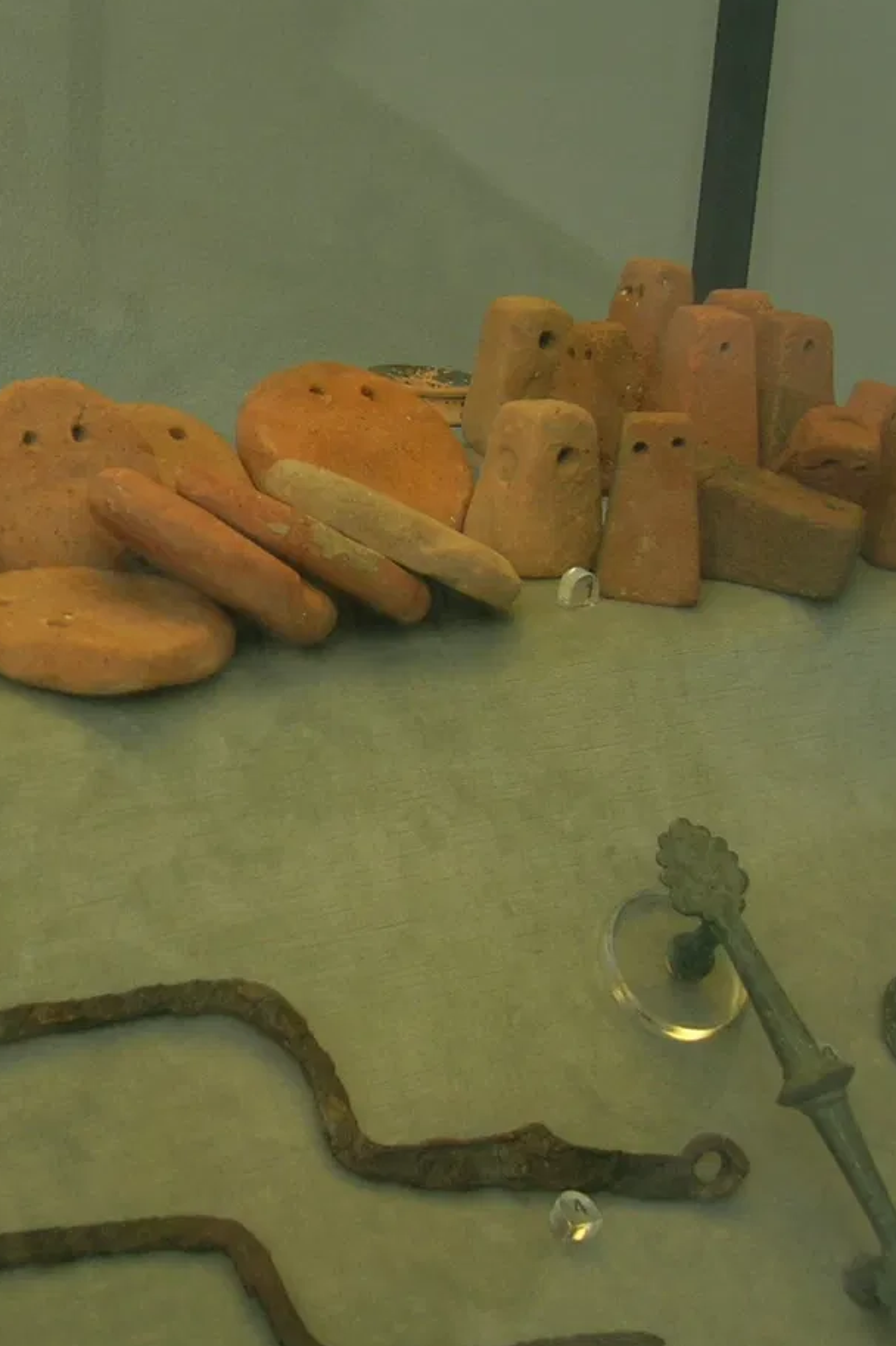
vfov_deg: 32.4
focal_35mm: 62
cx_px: -57
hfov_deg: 21.0
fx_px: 2316
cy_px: 749
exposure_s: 1/38.3
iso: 50
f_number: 2.9
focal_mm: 5.7
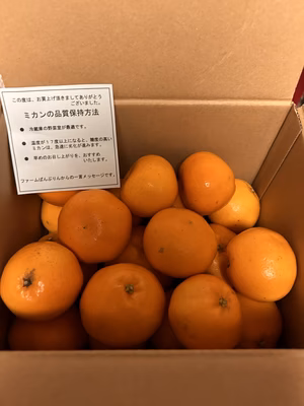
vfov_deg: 67.3
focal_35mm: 26
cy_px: 203
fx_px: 304
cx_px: 152
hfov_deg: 53.1
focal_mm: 5.7
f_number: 1.5
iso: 500
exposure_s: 1/50
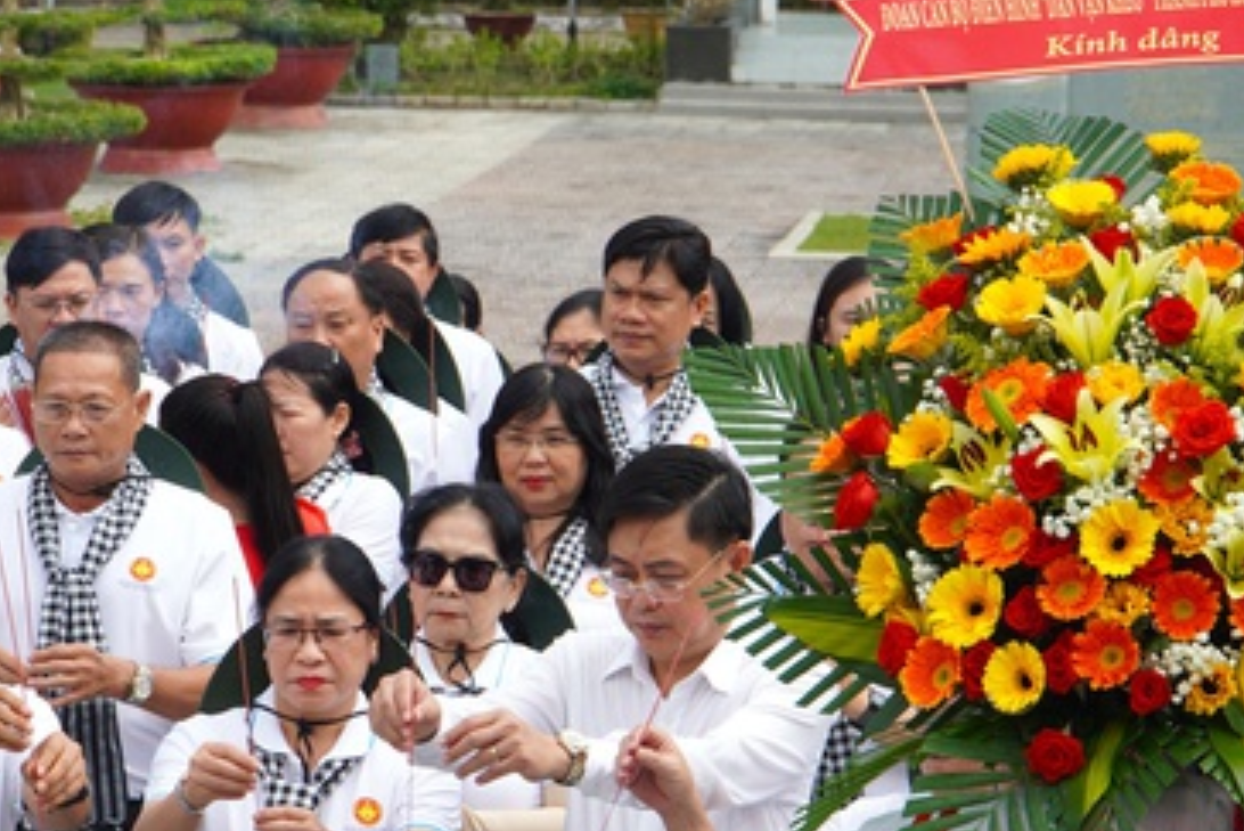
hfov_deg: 14.8
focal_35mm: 138
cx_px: 485
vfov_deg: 9.9
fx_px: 4770
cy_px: 522
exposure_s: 1/160
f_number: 5.6
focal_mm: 48
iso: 100
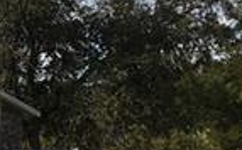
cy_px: 174
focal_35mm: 165
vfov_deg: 7.9
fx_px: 1087
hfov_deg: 11.9
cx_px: -168
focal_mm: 4.15
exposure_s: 1/1789
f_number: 2.2
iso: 25
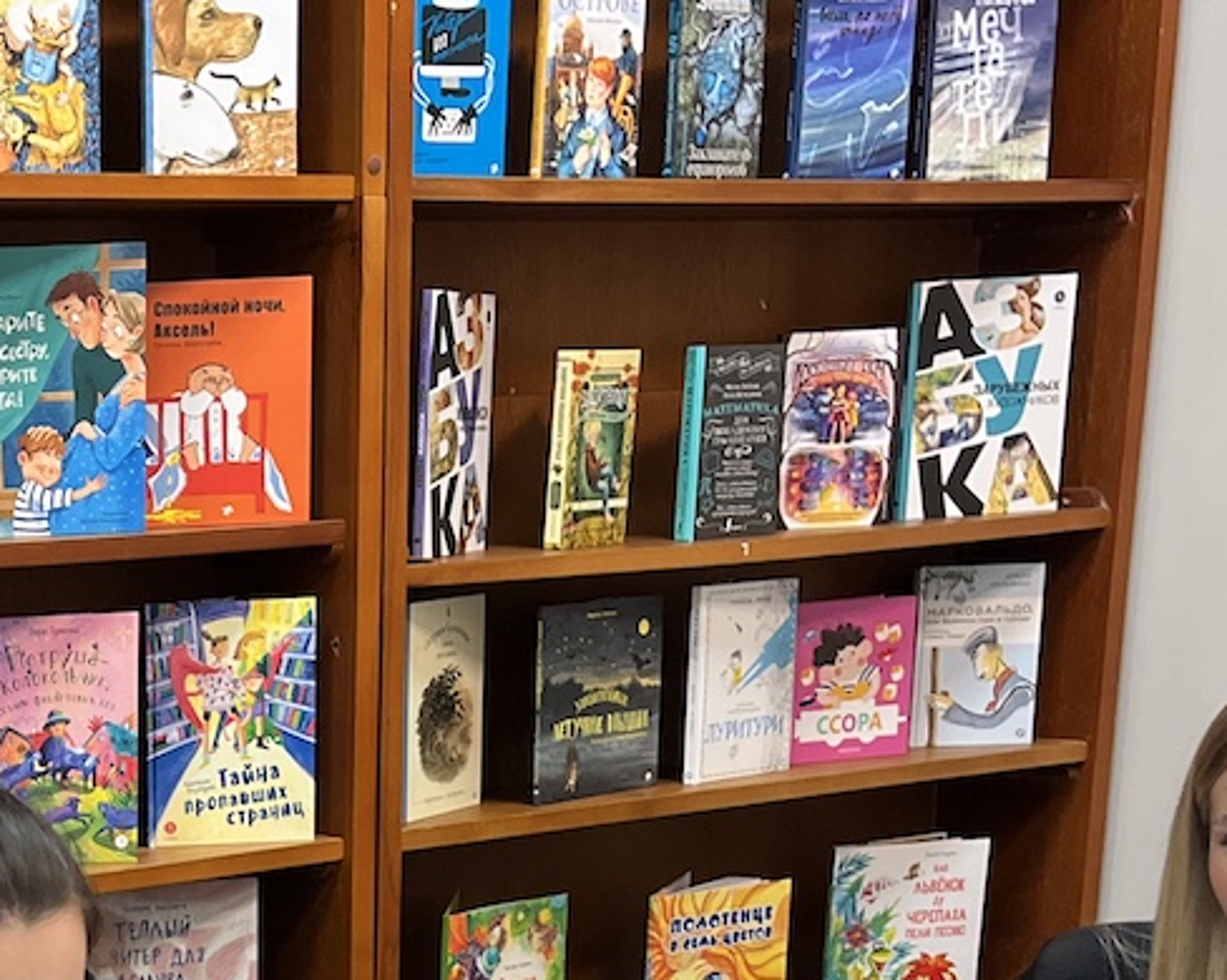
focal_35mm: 78
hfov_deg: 22.9
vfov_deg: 18.3
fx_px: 2831
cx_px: -156
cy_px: 1280
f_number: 1.6
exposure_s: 1/100
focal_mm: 5.1
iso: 125
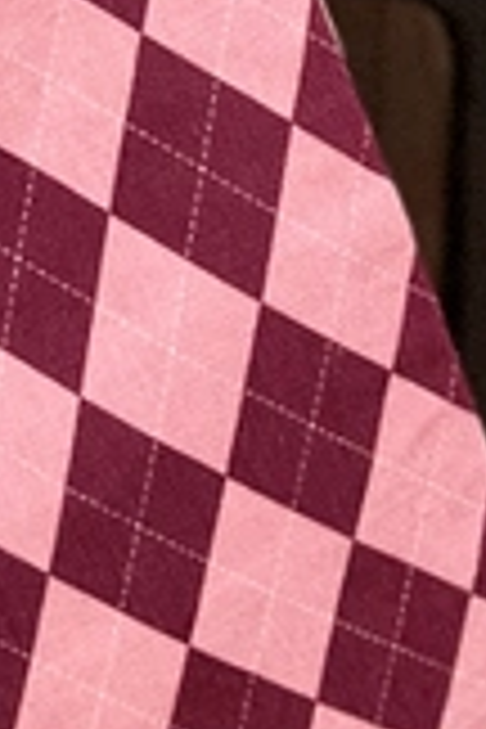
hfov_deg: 9.2
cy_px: -284
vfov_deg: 13.3
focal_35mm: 147
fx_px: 2977
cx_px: -112
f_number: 1.6
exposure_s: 1/25
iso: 500
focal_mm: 5.1
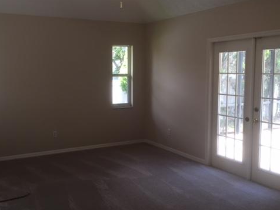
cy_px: 101
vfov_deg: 36.8
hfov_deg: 47.8
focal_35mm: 39
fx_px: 315
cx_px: 129
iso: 50
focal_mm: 4.15
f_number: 2.2
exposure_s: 1/100
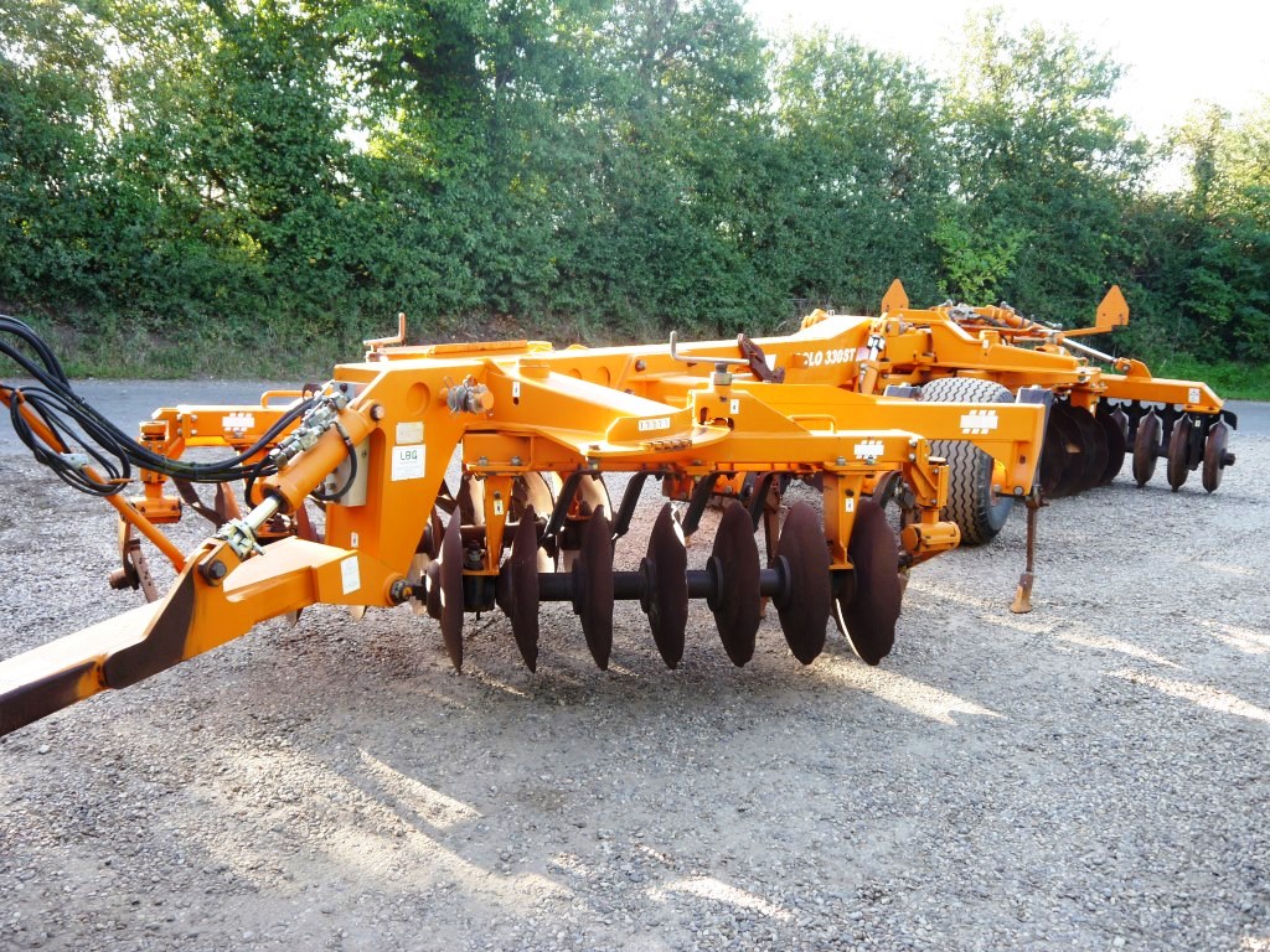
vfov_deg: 44.2
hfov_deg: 56.8
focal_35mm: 32
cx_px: 635
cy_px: 476
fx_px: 1174
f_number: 3.8
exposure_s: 1/60
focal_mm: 16
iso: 160
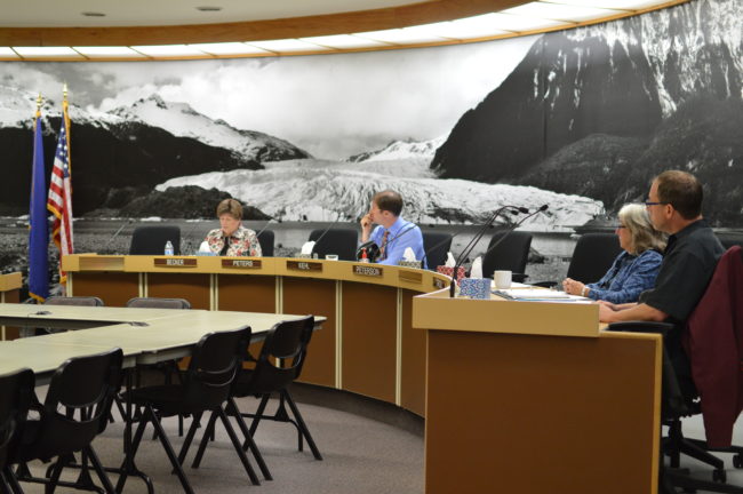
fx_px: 1082
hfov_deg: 37.9
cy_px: 247
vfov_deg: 25.7
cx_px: 372
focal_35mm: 52
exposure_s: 1/250
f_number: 2.2
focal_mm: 35
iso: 800
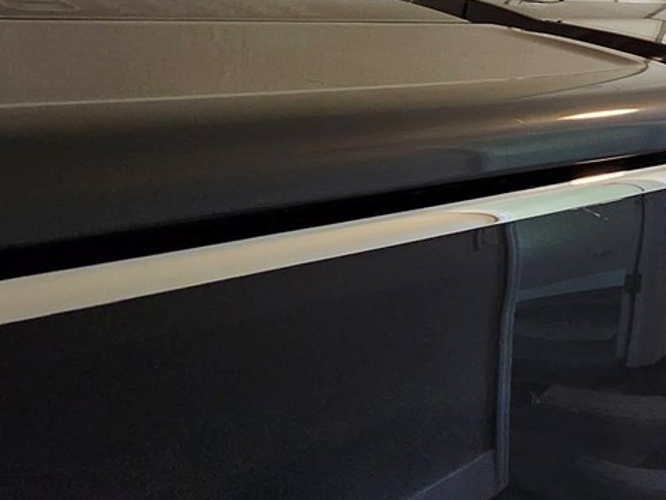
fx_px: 847
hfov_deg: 29.6
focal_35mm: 44
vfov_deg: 32.4
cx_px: 953
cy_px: 134
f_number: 2.2
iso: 250
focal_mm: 1.74
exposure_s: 1/60
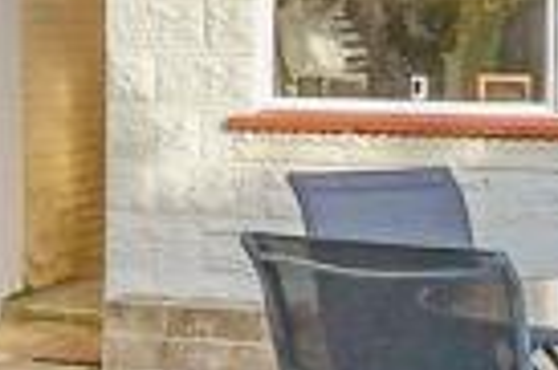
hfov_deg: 18.1
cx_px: 98
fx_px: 1734
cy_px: -18
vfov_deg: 12.0
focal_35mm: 112
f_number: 8
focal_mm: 10
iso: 160
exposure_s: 1/100
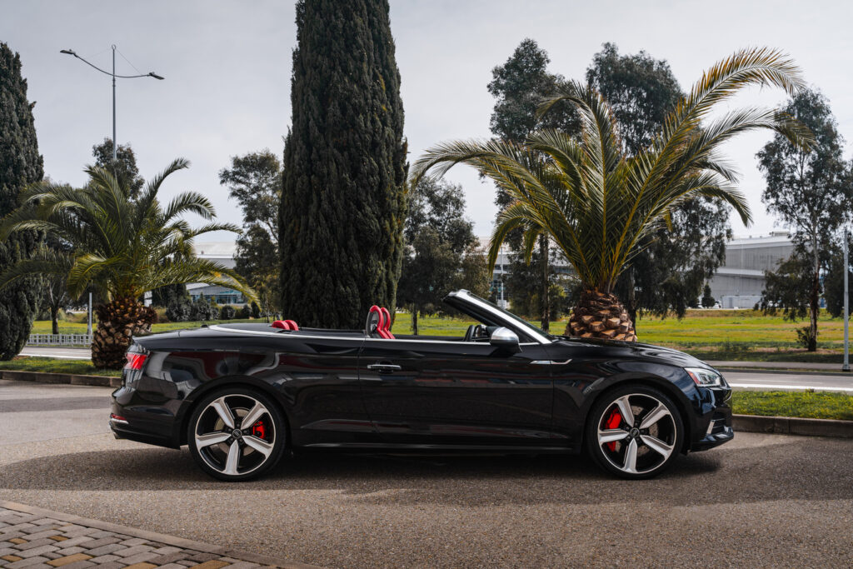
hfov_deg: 53.1
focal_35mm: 36
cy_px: 284
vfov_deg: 36.9
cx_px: 426
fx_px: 853
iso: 100
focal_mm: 36
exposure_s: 1/160
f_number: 7.1
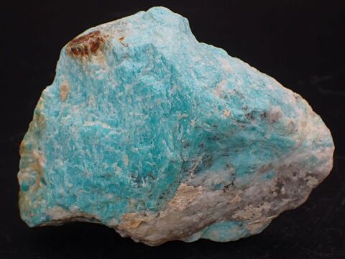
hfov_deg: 19.6
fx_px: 997
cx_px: 172
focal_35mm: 100
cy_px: 130
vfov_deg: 14.8
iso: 250
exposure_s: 1/100
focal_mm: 18
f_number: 14
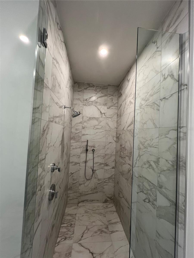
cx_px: 97
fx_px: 97
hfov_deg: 89.9
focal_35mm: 13
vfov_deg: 106.2
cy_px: 129
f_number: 1.8
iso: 160
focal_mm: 1.57
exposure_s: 1/60
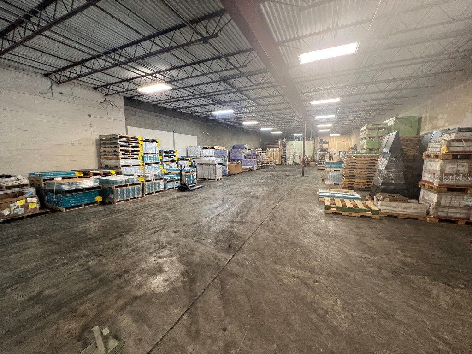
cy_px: 177
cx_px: 236
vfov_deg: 89.9
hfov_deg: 106.2
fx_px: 177
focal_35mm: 13
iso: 200
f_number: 1.8
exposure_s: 1/60
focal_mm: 1.57
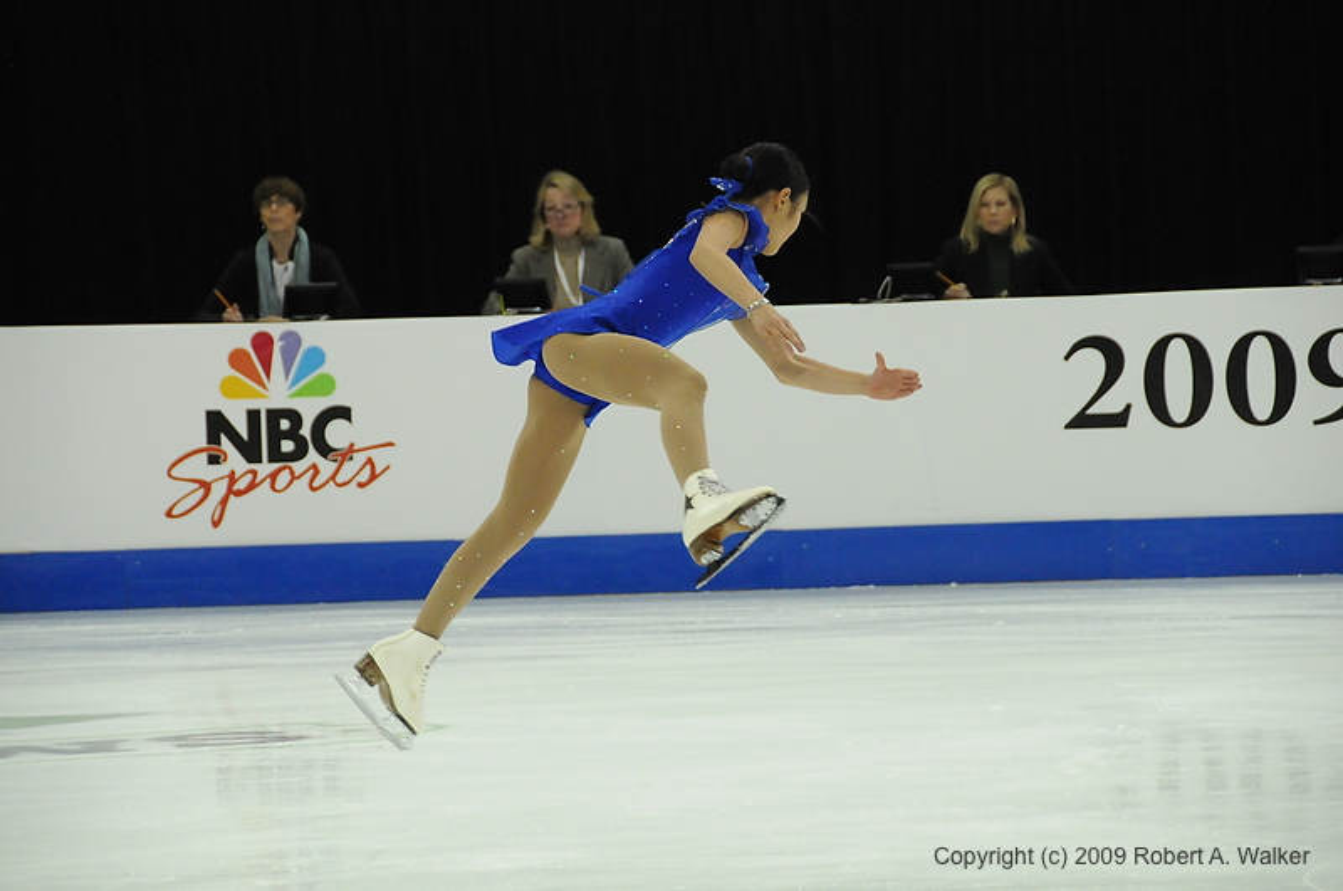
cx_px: 672
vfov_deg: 7.0
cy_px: 446
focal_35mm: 195
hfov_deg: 10.6
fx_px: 7264
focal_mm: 130
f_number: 5.6
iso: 3200
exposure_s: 1/800
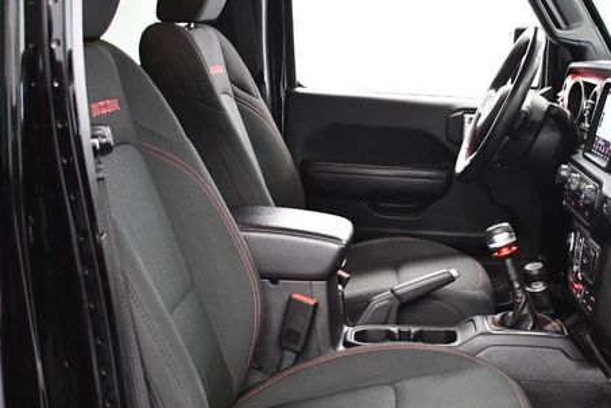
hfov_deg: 38.3
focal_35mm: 51
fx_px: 866
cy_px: 279
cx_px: 422
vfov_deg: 26.3
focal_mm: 18
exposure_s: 1/80
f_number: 3.5
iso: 3200
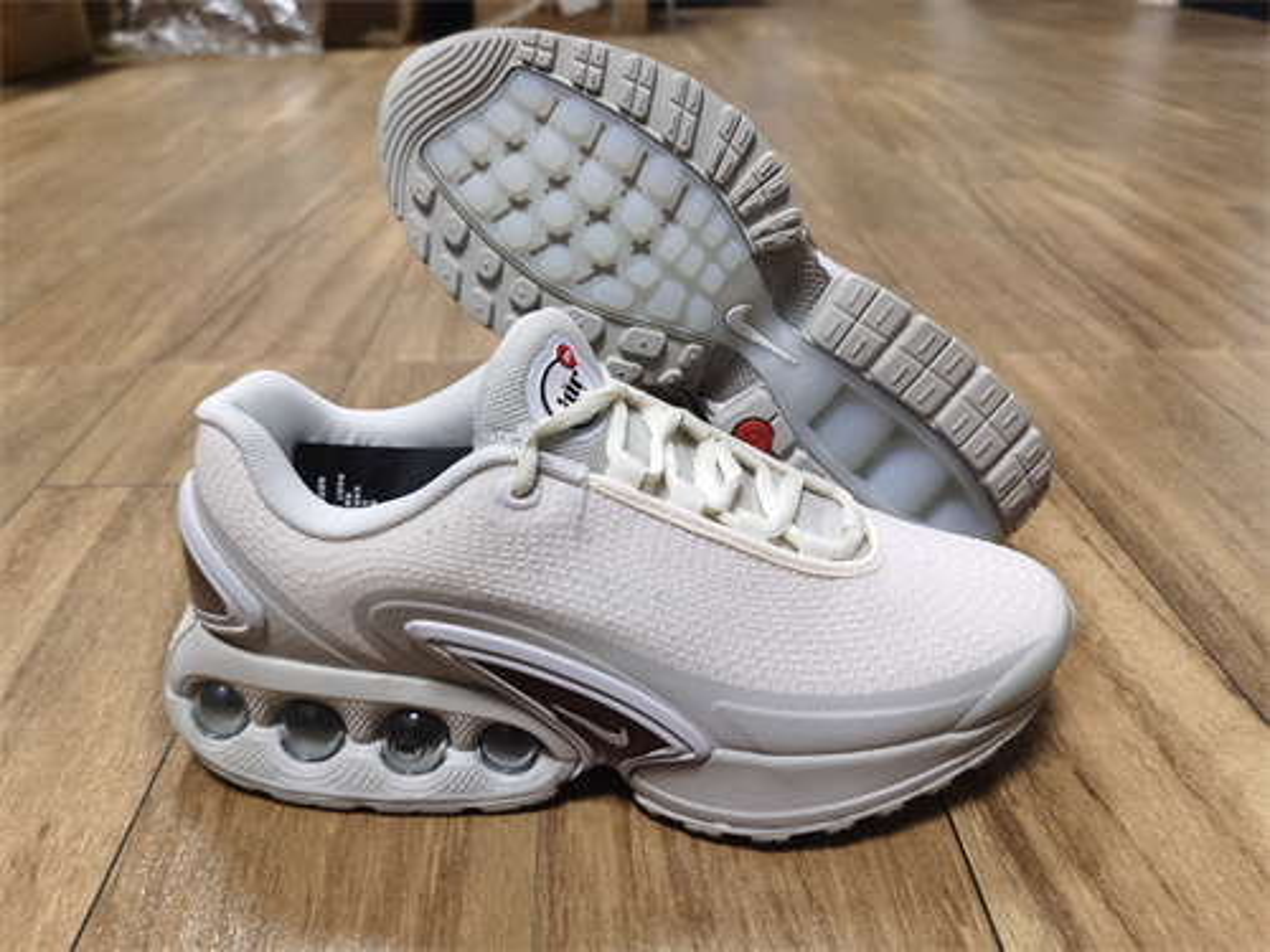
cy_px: 476
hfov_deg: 65.3
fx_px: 991
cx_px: 635
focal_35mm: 27
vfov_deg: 51.4
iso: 250
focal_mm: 5.56
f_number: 1.6
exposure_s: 1/45.5
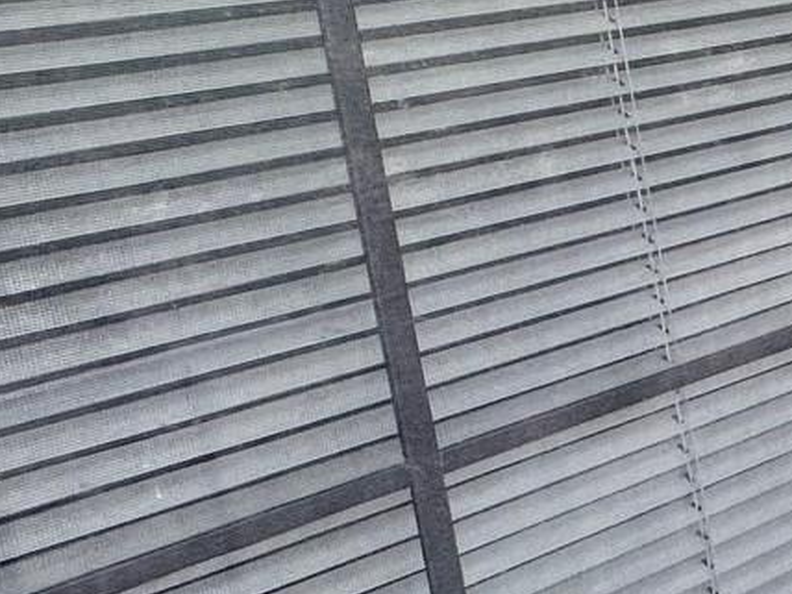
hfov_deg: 16.3
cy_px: 2
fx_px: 1510
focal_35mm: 66
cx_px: 1797
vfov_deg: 21.5
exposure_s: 1/108
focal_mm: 2.22
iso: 40
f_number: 2.2
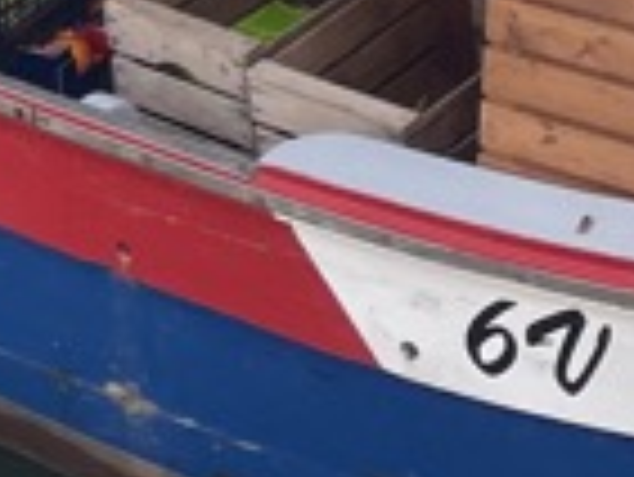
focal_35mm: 189
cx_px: -130
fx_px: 3465
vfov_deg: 7.3
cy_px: -711
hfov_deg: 10.3
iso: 32
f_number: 1.6
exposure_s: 1/1221
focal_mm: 4.2
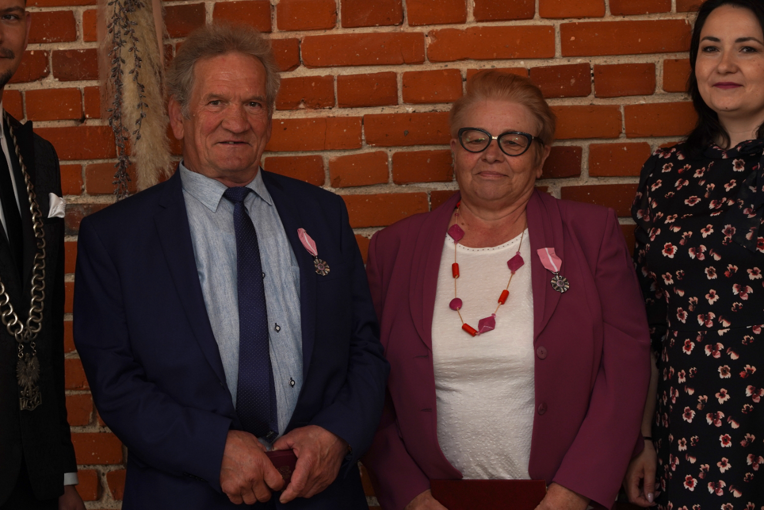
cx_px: 382
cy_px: 255
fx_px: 2228
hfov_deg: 19.5
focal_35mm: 105
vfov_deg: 13.0
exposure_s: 1/100
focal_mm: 105
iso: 400
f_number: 7.1
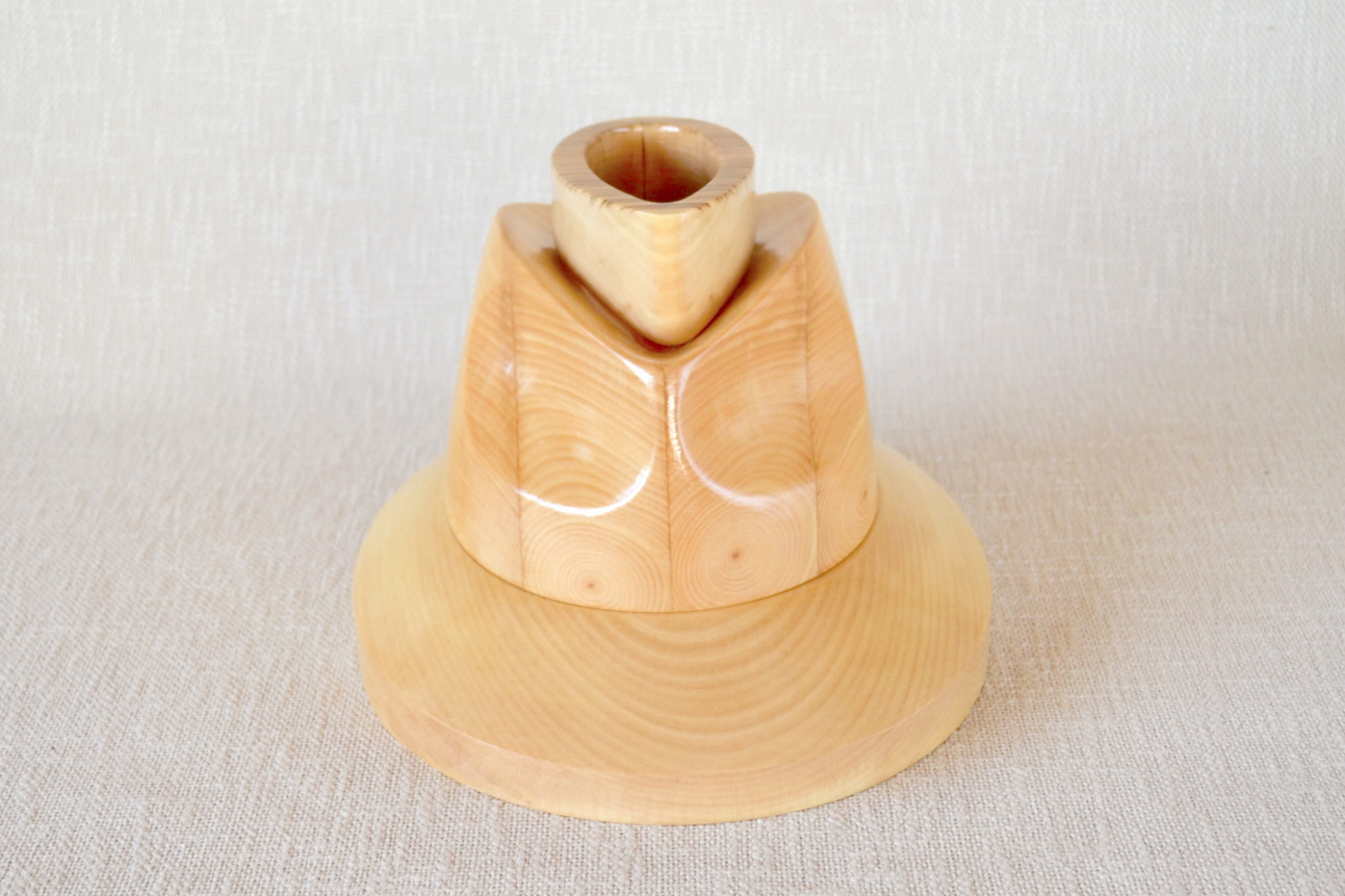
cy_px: 448
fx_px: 1457
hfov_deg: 49.6
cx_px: 672
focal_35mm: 39
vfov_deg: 34.2
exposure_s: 1/25
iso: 100
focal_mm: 26
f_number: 4.2
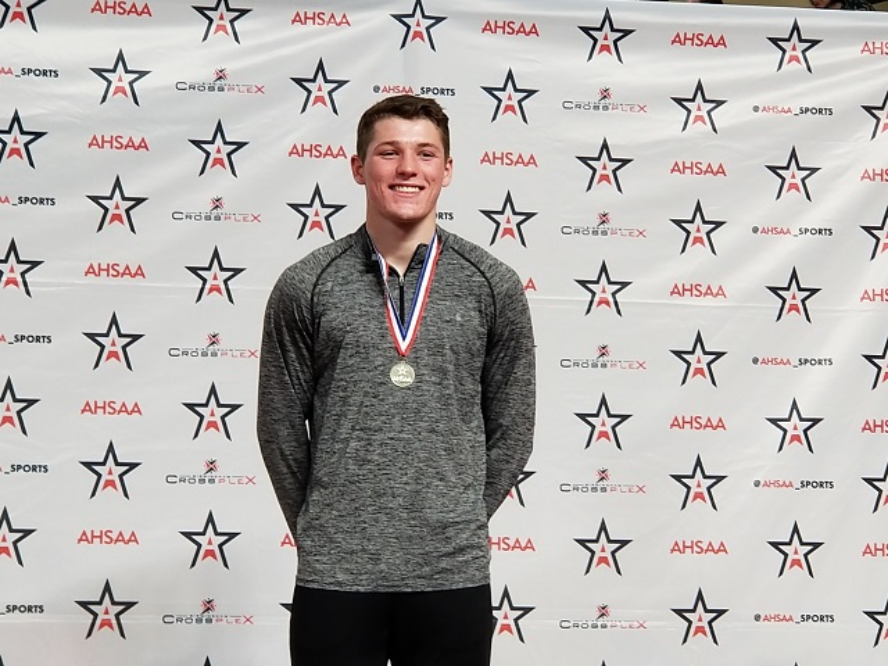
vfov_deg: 28.0
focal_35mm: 52
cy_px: 333
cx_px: 444
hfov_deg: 36.8
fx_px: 1334
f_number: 2.4
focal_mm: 6
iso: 25
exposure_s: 1/30
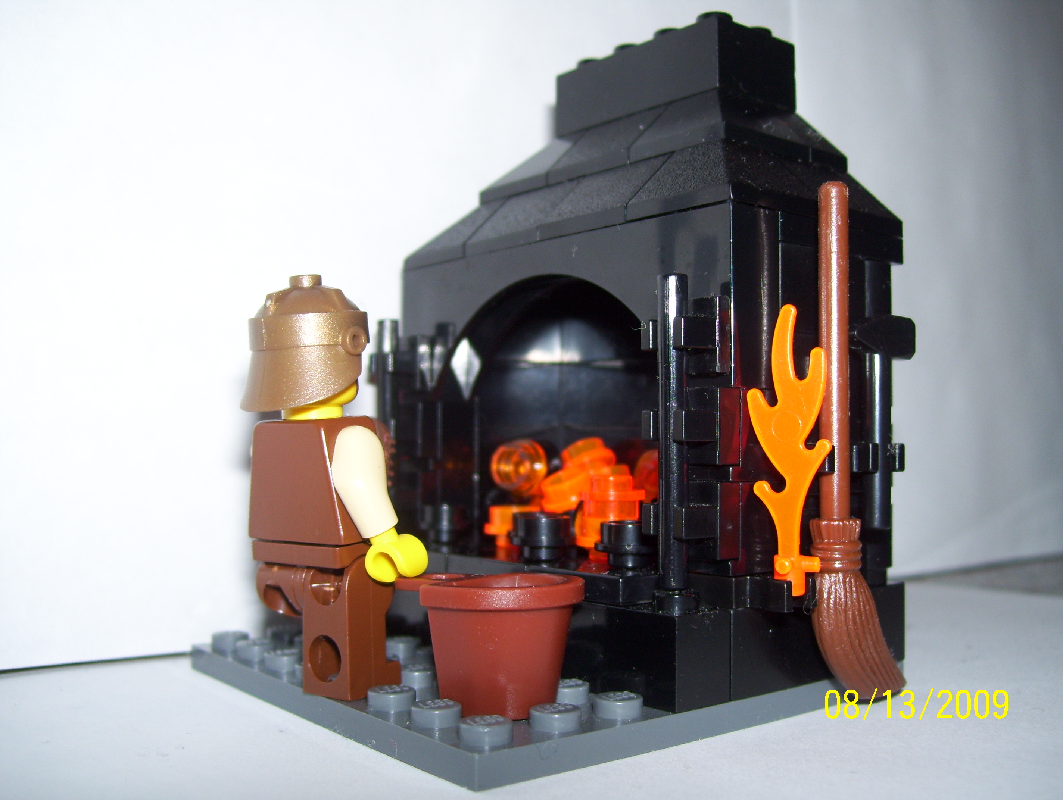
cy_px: 400
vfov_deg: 39.7
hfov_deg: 51.3
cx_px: 532
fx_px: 1107
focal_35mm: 36
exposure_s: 1/60
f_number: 2.7
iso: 80
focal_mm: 6
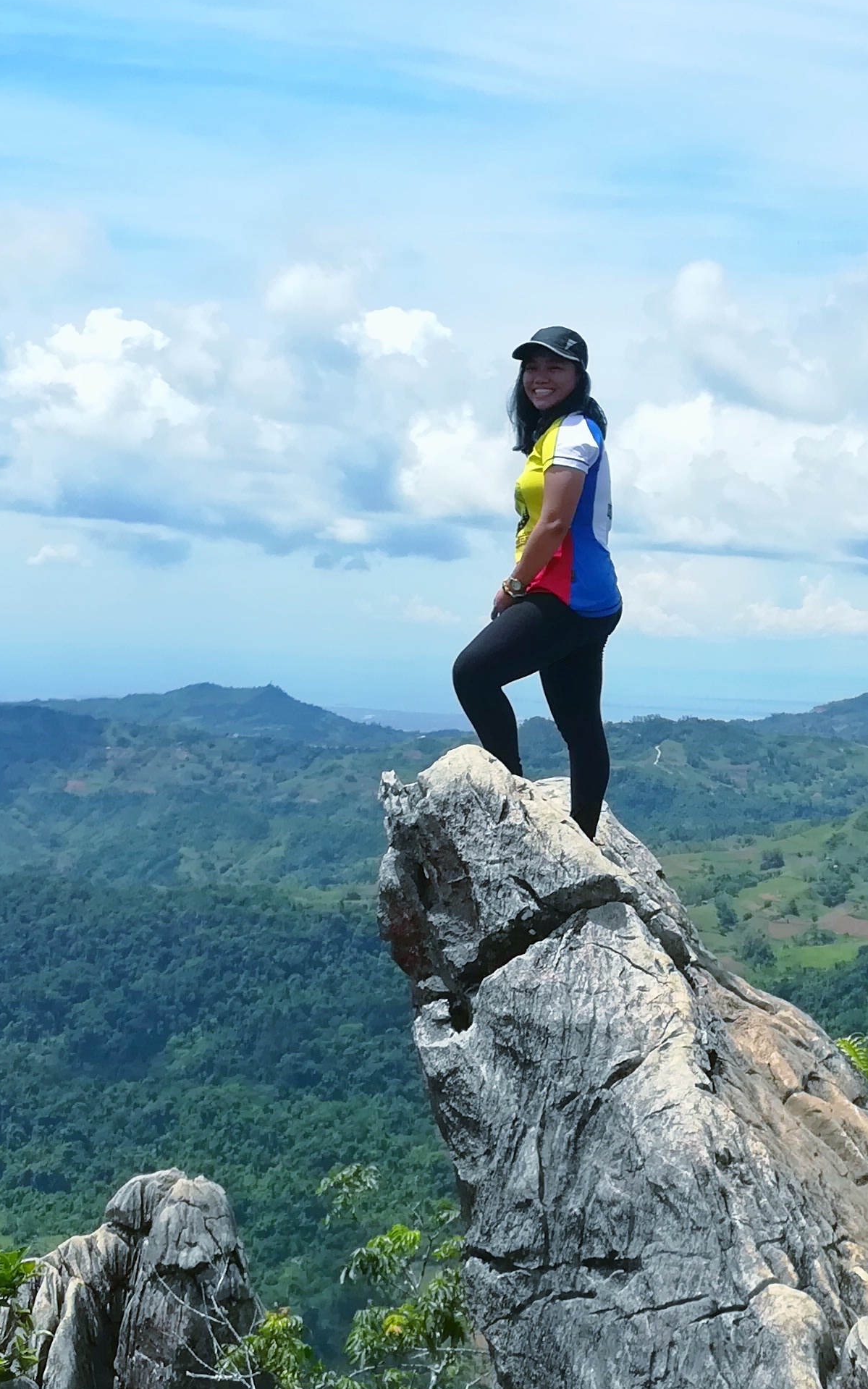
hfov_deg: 22.6
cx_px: 612
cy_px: 871
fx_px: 2158
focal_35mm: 57
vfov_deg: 35.5
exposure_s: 1/1245
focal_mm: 3.83
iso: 50
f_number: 2.2
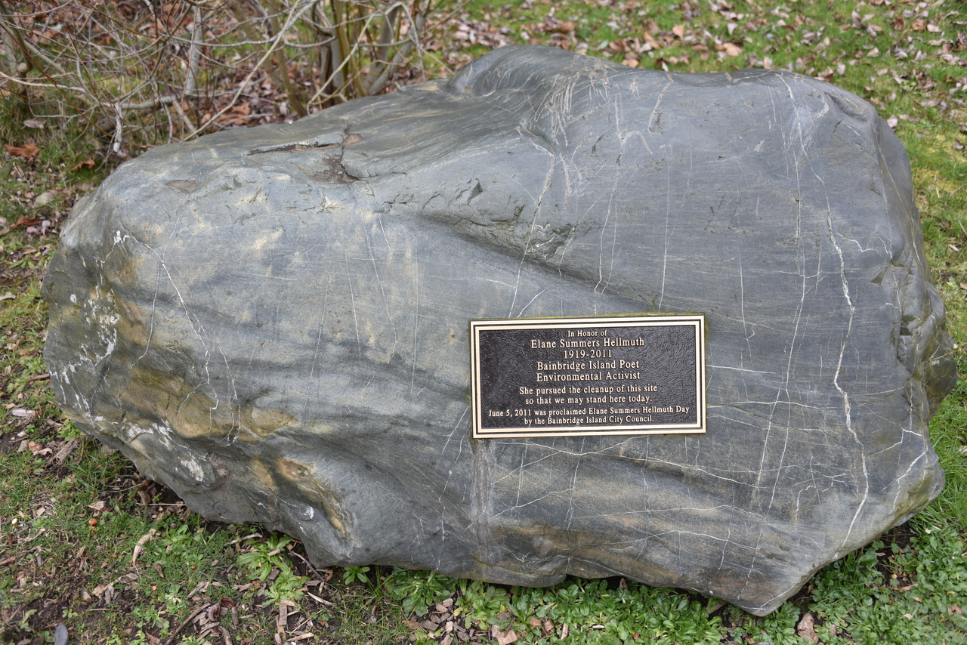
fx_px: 967
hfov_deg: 53.1
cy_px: 322
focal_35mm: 36
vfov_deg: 36.9
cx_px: 484
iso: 100
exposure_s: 1/100
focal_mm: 36
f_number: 5
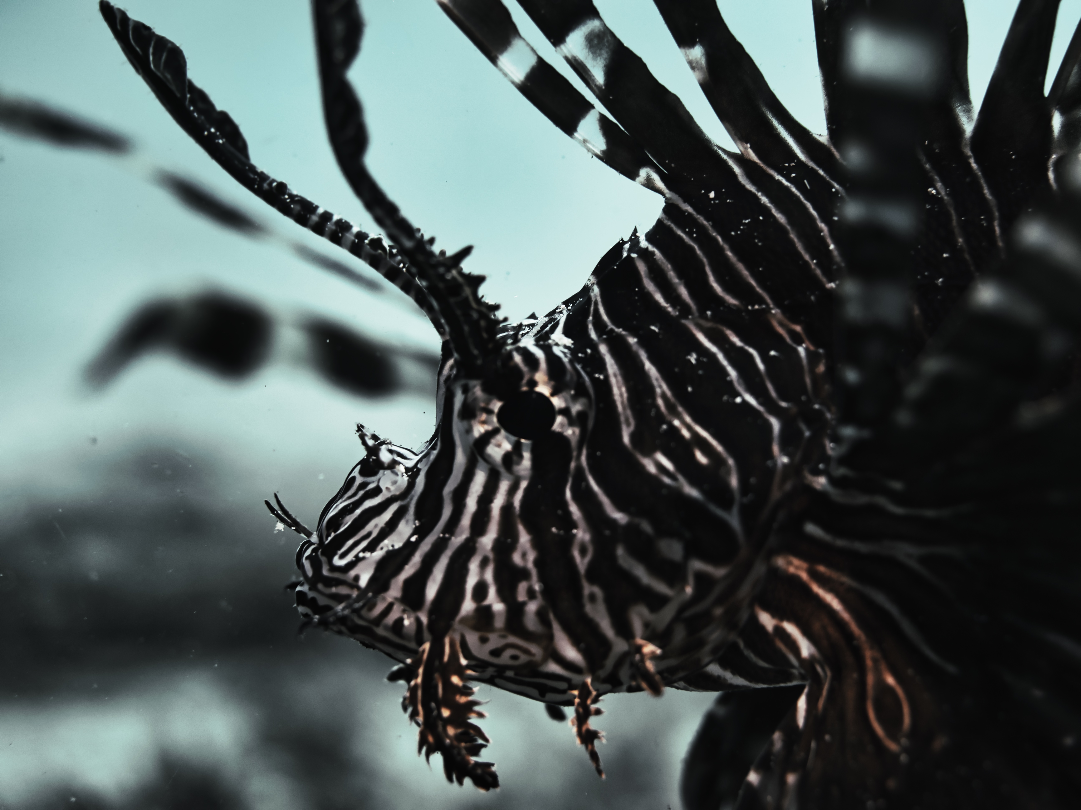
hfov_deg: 16.4
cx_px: 540
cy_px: 405
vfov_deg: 12.3
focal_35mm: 120
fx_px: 3747
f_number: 2.8
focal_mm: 60
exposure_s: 1/400
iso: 200
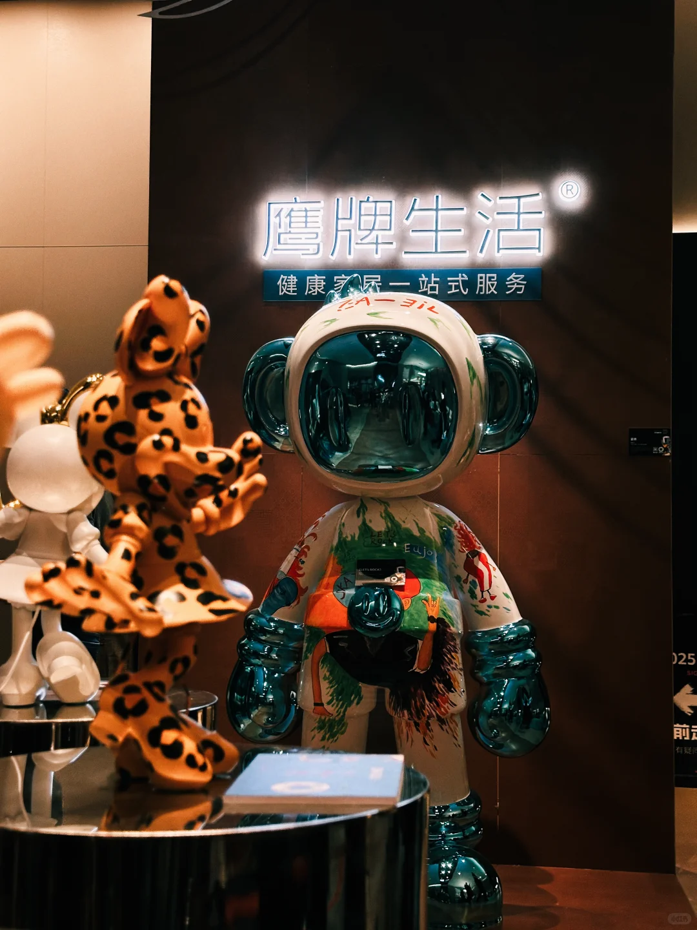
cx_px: 348
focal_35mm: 48
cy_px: 465
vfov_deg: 39.7
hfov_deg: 30.3
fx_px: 1289
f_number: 1.78
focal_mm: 6.86
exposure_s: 1/100
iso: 64
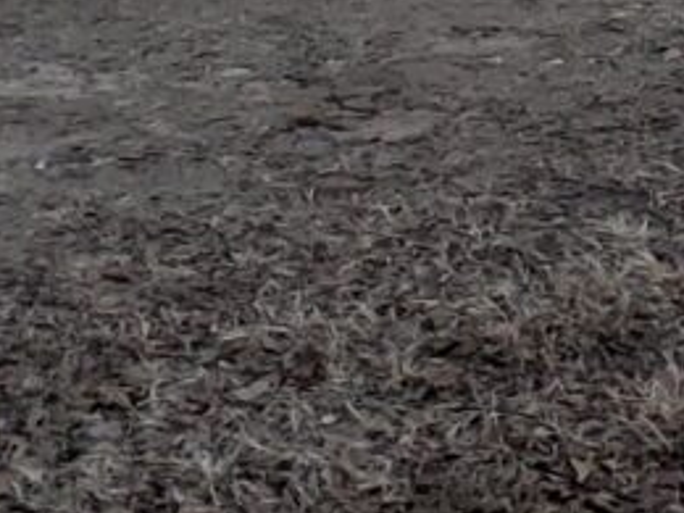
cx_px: 687
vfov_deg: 6.1
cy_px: -1494
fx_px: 4051
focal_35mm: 205
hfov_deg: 9.6
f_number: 2.4
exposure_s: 1/253
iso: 50
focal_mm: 4.3
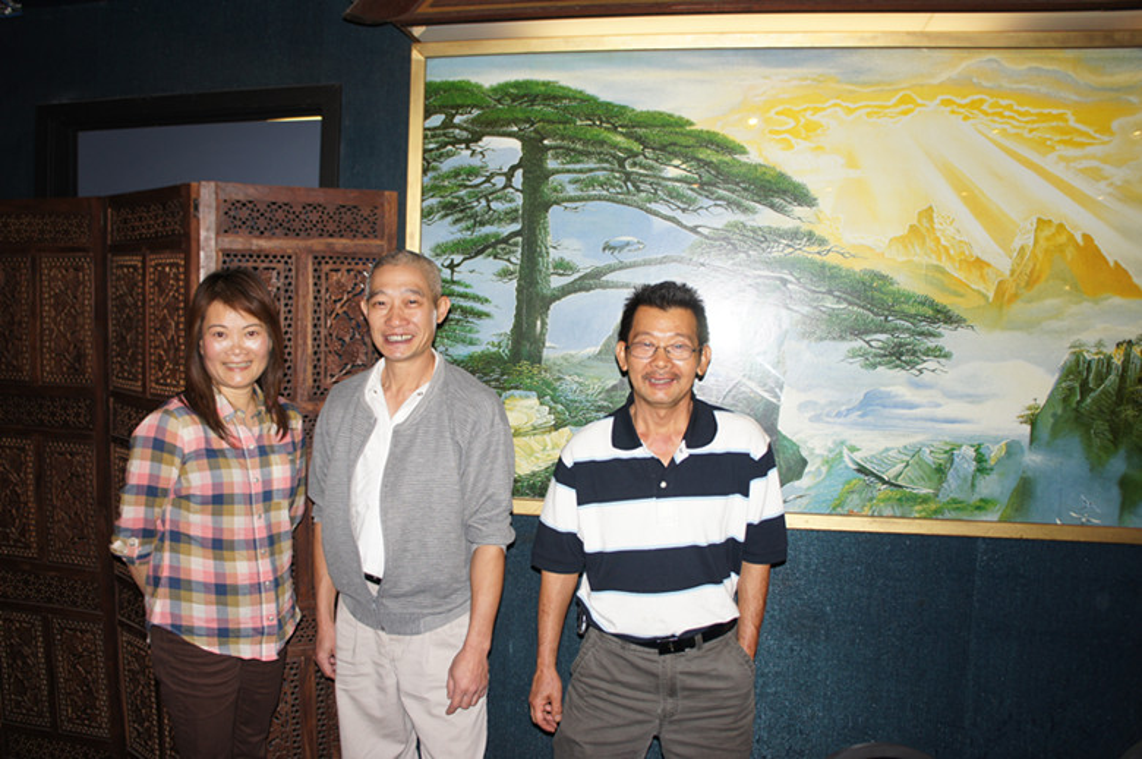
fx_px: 855
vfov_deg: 47.8
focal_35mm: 27
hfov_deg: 67.4
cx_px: 571
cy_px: 380
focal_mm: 18
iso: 200
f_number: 3.5
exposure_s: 1/60
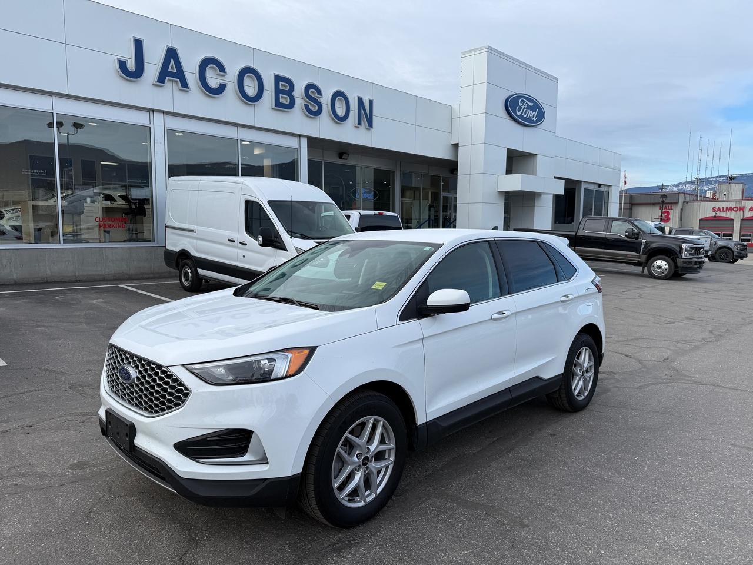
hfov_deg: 71.6
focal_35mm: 24
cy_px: 282
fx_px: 522
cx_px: 376
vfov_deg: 56.8
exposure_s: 1/2053
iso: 80
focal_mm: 6.76
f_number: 1.78
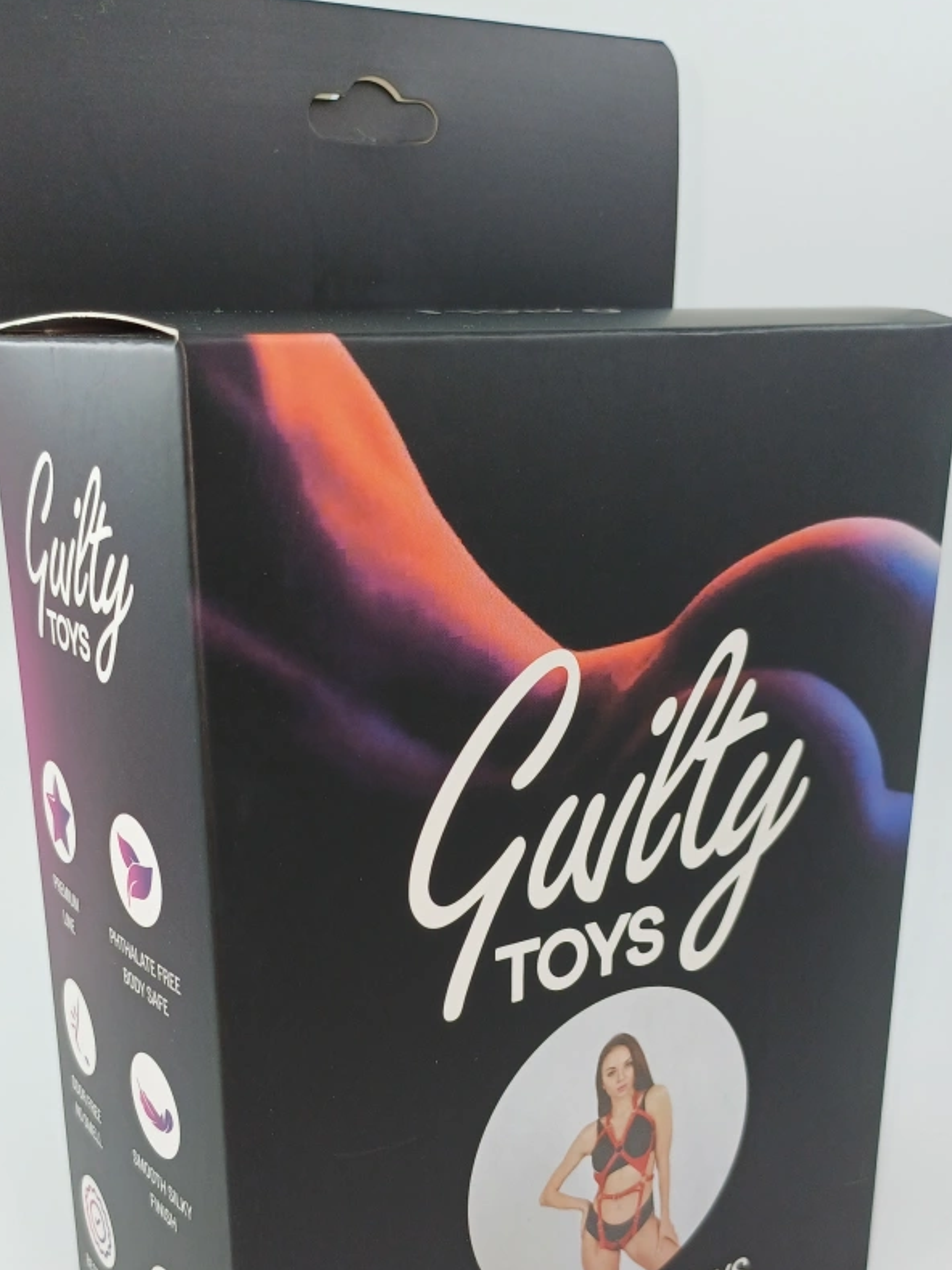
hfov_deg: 37.7
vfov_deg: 48.3
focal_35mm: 38
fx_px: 1393
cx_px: 447
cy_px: 826
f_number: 1.8
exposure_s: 1/294
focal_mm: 4.65
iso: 50
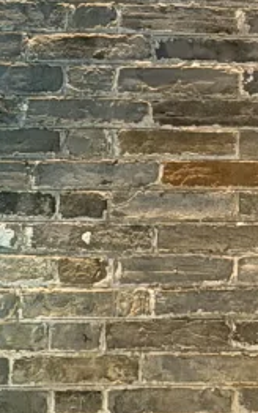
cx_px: 571
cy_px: -580
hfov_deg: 4.6
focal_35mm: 280
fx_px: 3147
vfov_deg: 7.1
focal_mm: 6.76
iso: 320
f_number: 1.78
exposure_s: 1/33
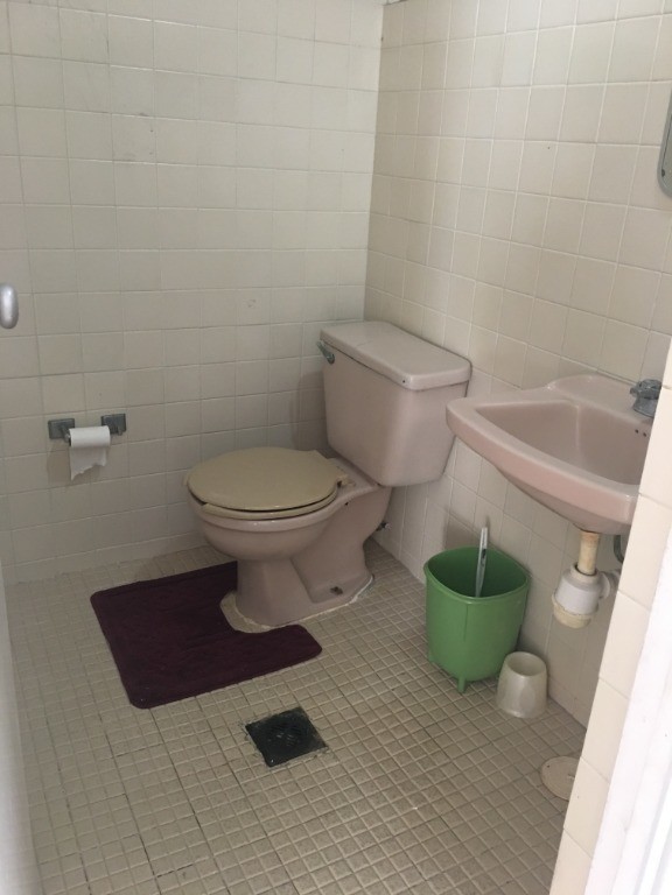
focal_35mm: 29
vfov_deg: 61.7
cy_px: 448
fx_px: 751
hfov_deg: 48.2
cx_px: 336
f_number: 2.2
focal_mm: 4.15
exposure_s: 1/8
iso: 100
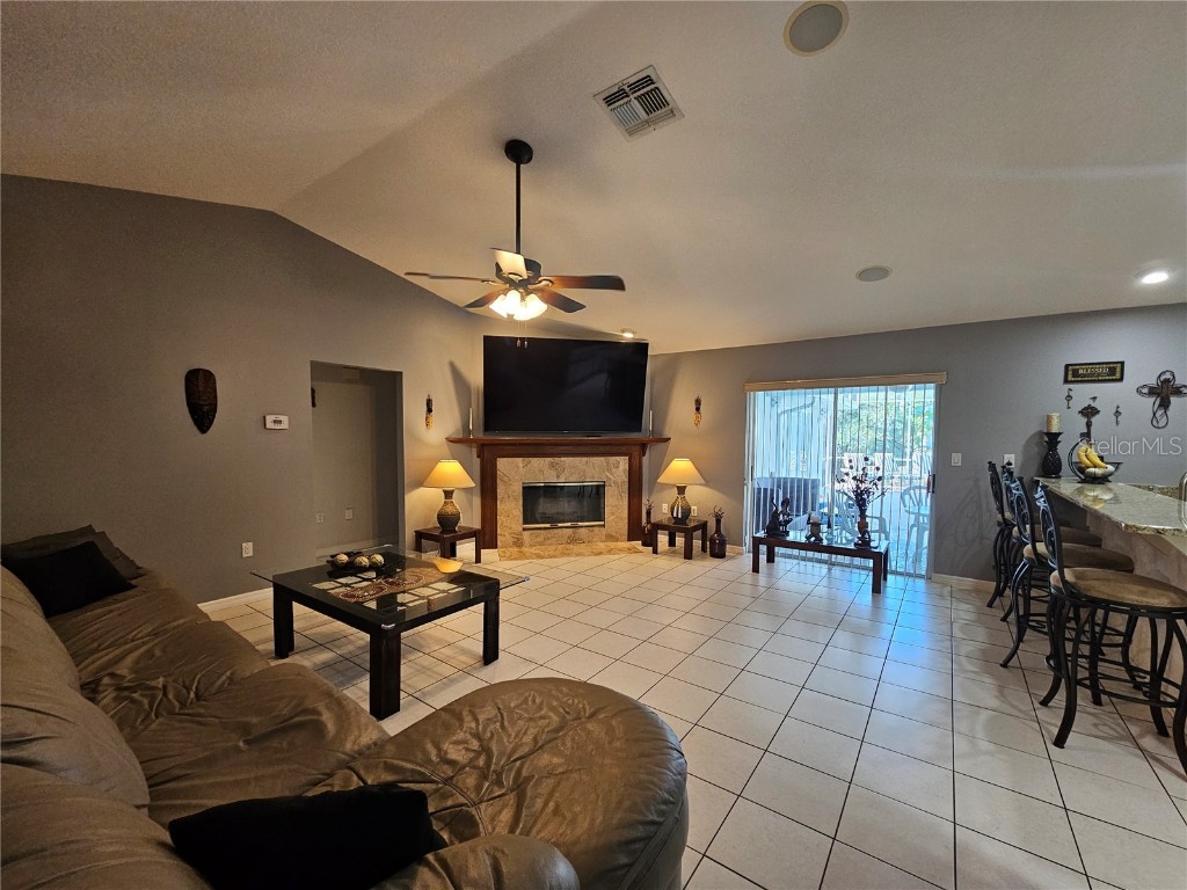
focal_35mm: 13
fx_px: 446
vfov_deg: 89.9
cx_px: 594
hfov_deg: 106.2
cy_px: 445
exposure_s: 1/60
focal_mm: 2.2
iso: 200
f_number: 2.2
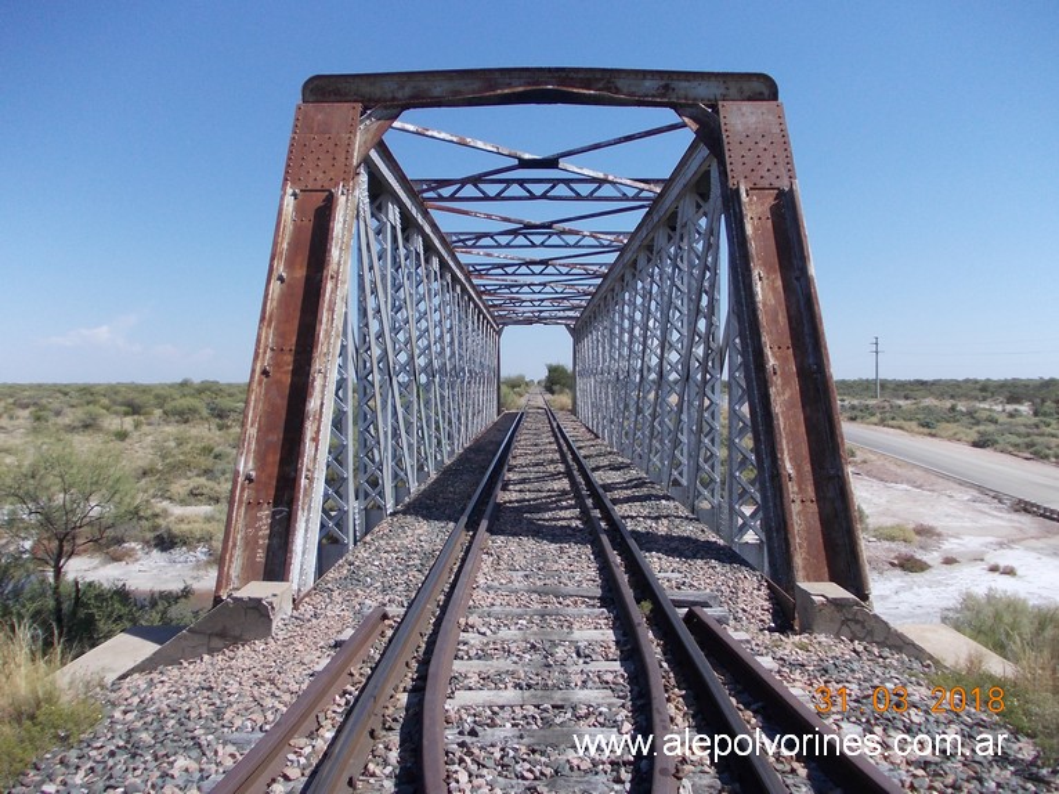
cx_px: 530
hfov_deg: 63.5
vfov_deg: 49.7
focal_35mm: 28
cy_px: 397
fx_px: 856
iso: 80
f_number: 5.4
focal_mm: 4
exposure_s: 1/400
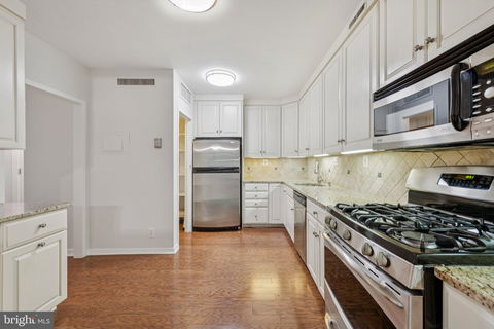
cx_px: 247
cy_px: 164
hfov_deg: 104.3
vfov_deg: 81.2
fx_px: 192
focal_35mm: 14
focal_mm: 14
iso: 320
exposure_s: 1/3
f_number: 10
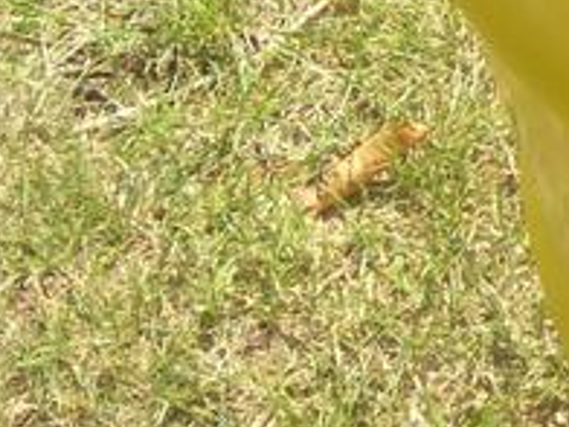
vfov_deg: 8.9
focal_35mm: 165
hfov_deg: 11.4
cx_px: 917
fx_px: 2712
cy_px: -78
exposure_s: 1/482
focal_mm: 6
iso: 80
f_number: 2.7
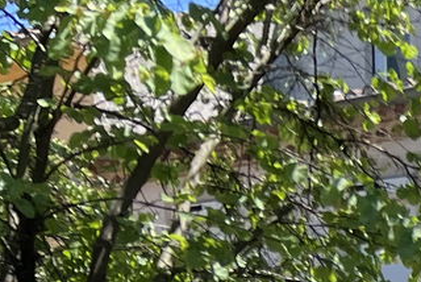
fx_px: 1580
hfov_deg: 12.2
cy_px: 737
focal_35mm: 135
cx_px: 1003
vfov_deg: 8.9
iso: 50
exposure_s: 1/1135
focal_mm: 5.7
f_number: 1.5
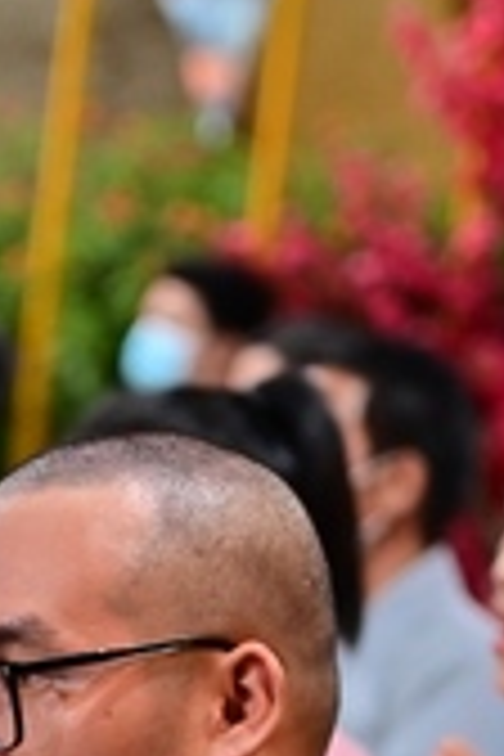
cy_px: 1035
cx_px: -25
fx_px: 9722
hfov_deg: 3.0
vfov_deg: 4.4
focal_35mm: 463
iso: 1600
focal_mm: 120
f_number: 4
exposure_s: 1/40
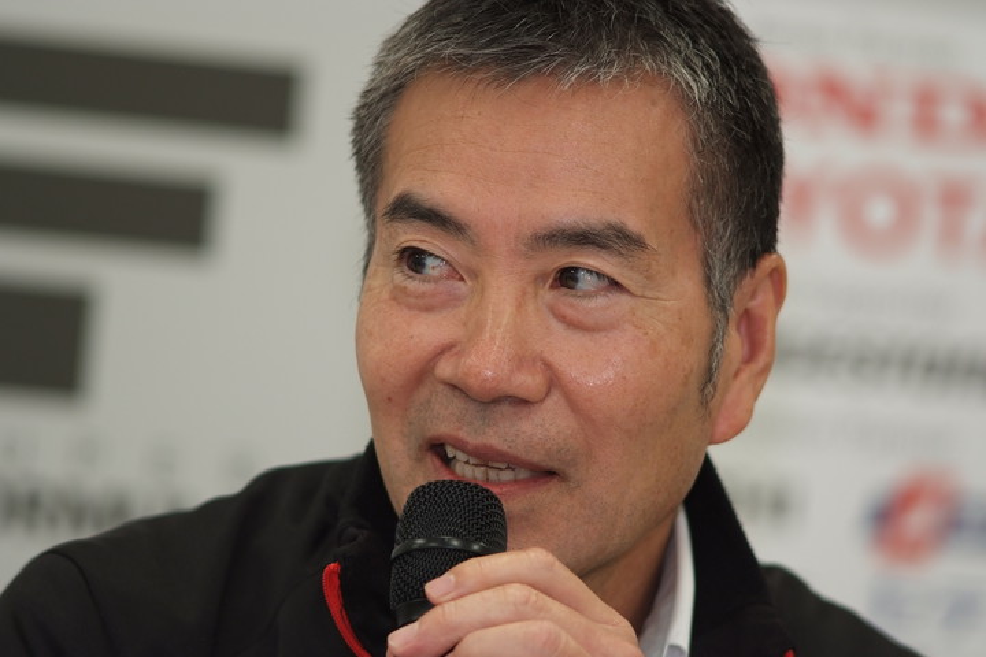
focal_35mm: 270
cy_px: 328
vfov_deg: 5.1
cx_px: 493
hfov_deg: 7.6
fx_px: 7394
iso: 400
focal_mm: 180
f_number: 2.8
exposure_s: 1/125
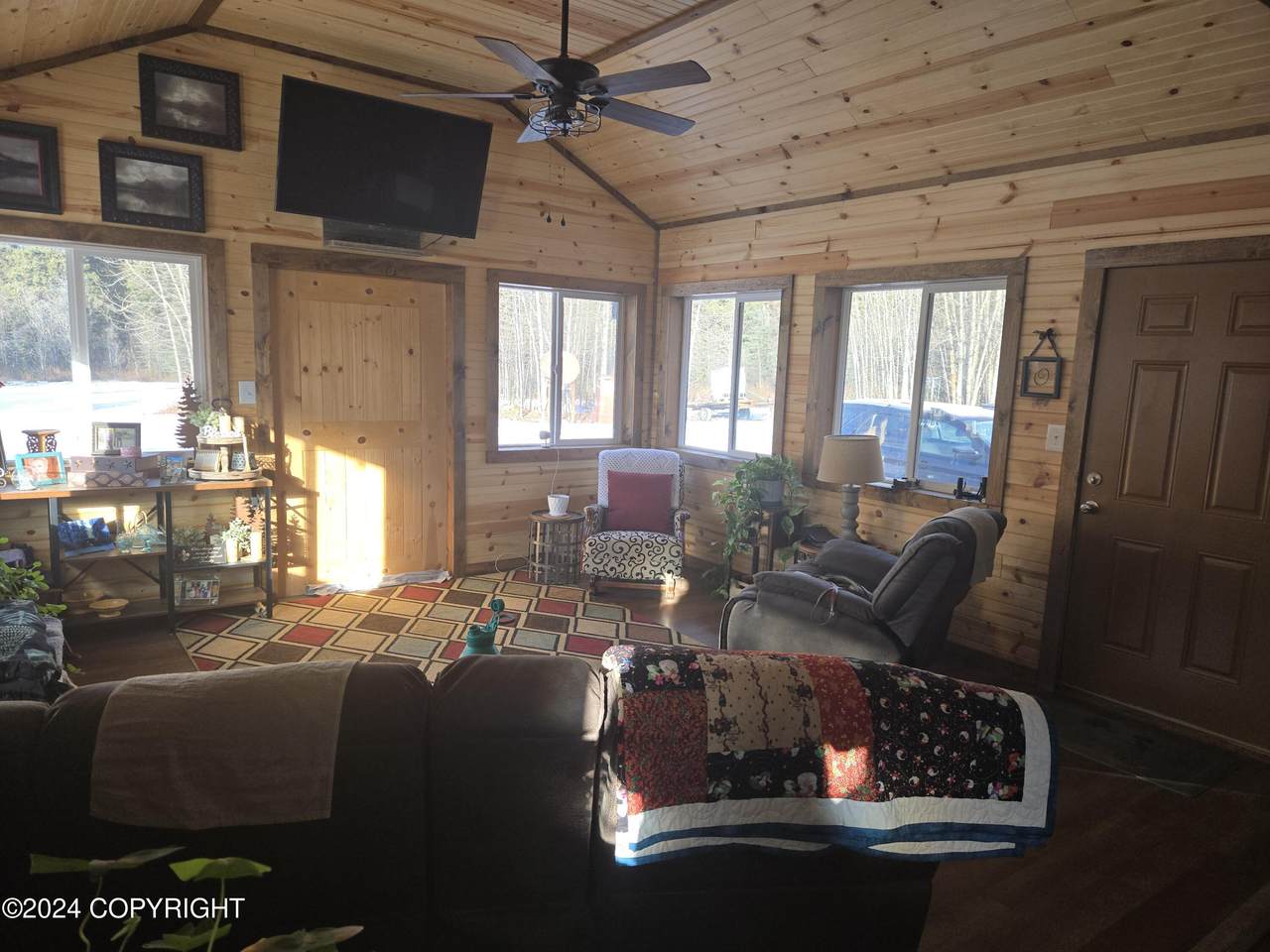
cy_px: 476
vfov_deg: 58.9
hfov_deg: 73.9
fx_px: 844
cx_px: 635
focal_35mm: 23
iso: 32
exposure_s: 1/180
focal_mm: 5.4
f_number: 1.8
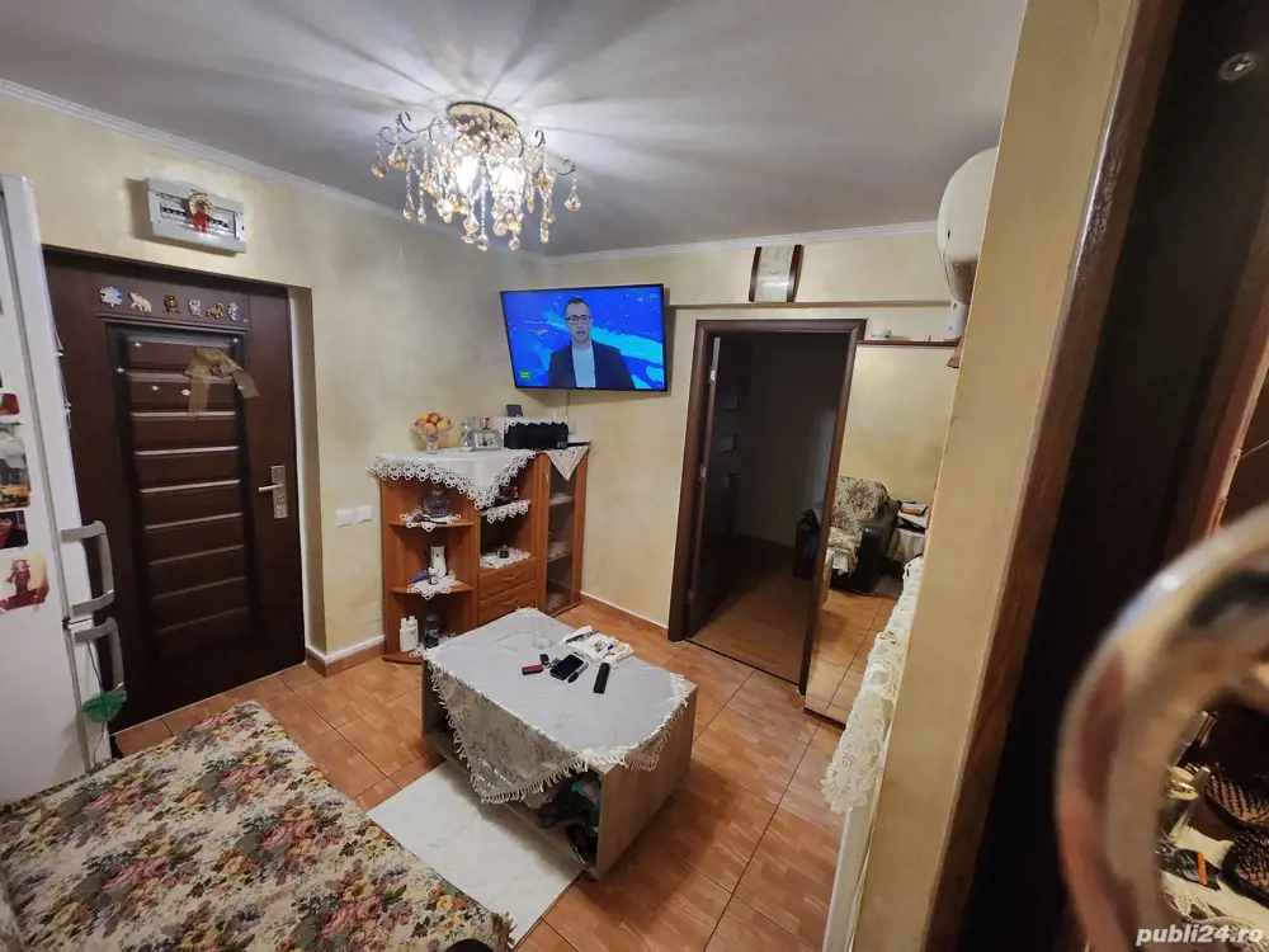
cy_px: 476
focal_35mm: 13
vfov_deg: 89.9
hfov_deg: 106.2
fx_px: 477
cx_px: 634
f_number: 2.2
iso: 320
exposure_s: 1/50
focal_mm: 1.74
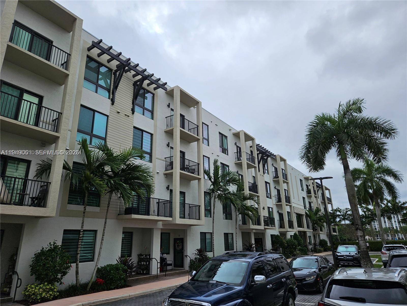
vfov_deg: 58.9
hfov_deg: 73.9
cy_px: 153
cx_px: 204
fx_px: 270
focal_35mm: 23
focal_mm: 5.4
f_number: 1.8
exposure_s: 1/1957
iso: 25
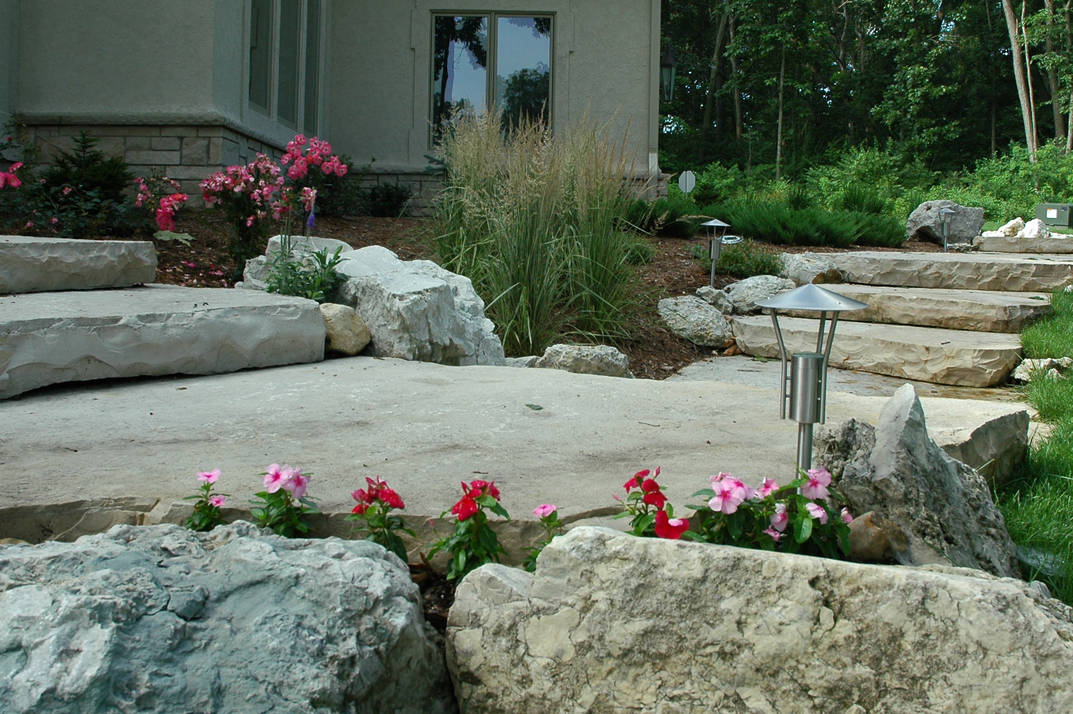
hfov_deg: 53.1
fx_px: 1072
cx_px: 506
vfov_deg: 36.7
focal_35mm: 36
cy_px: 288
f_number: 9
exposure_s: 1/125
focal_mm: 18
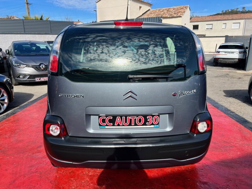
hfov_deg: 67.3
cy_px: 94
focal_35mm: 26
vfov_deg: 53.1
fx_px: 189
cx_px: 126
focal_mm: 5.7
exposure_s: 1/2513
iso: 50
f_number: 1.5
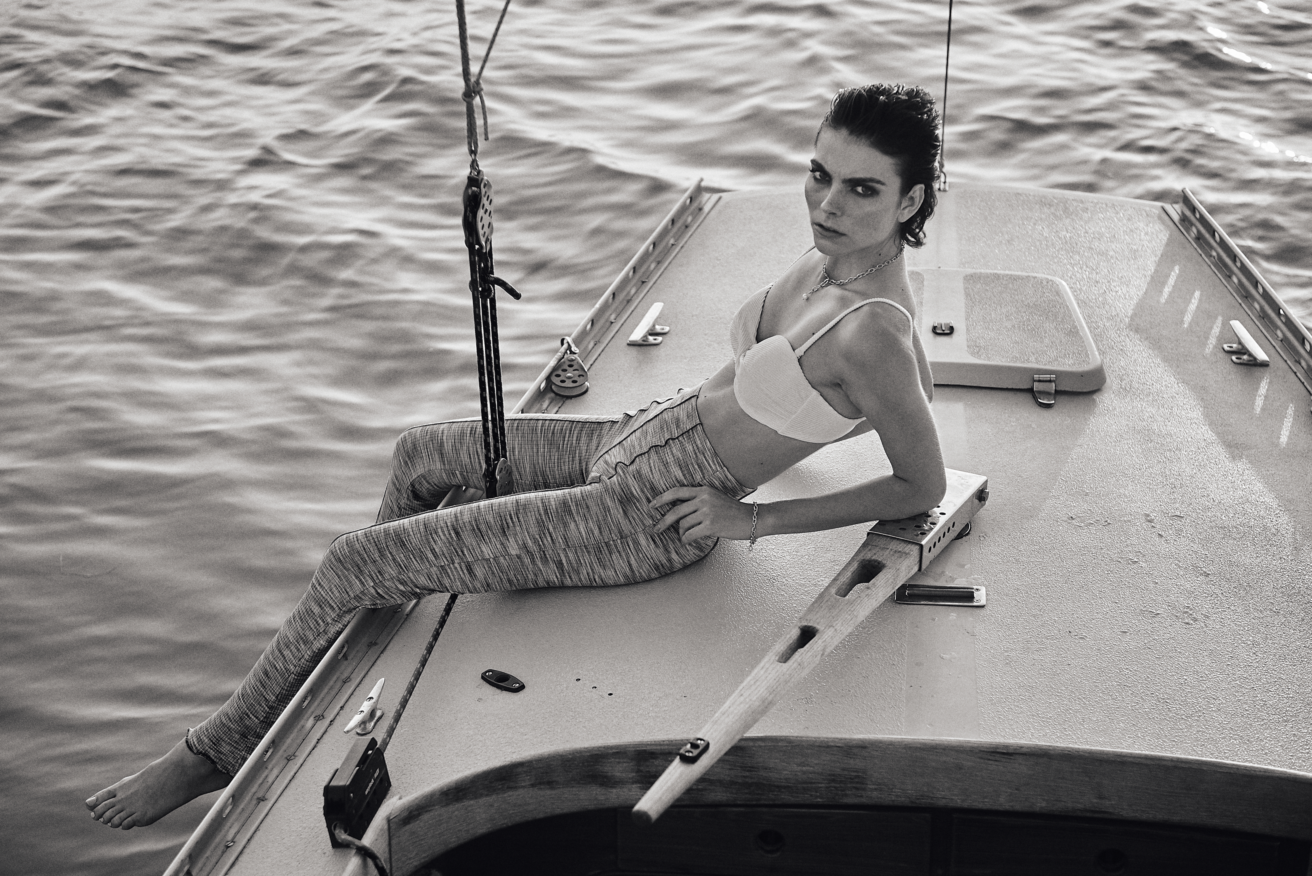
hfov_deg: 32.4
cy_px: 438
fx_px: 2260
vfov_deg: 21.9
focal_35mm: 62
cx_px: 656
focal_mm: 62
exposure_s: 1/200
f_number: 3.5
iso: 320
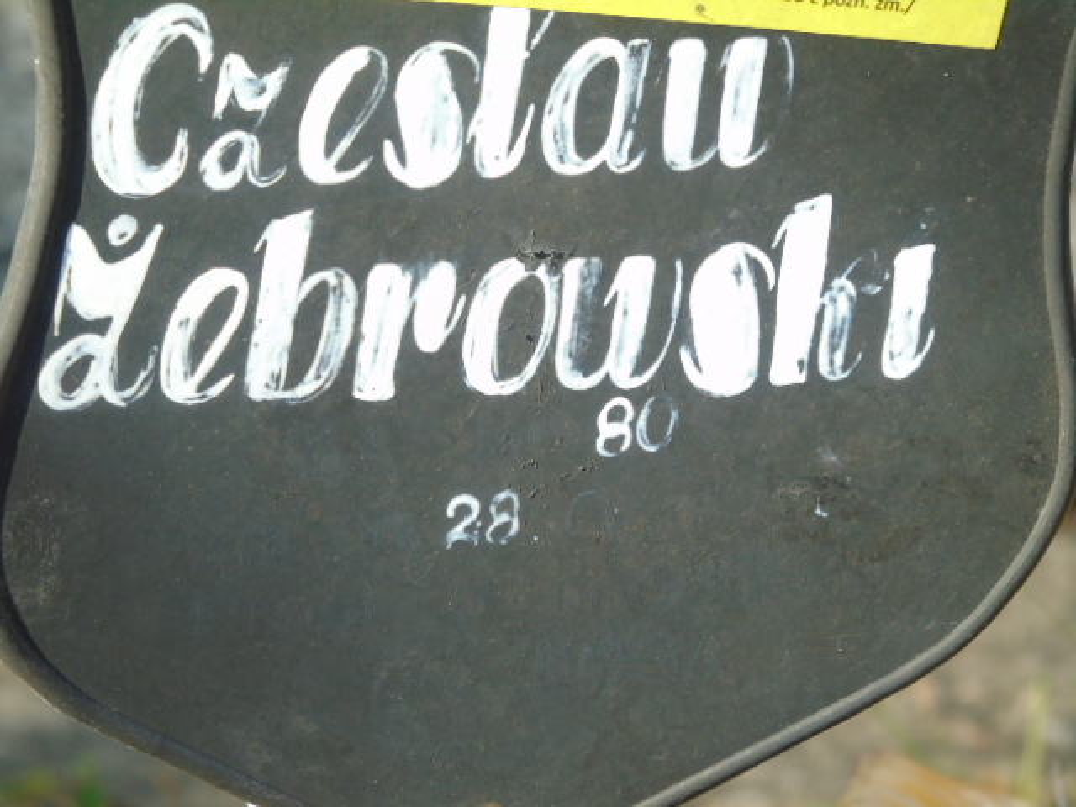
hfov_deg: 4.1
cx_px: 538
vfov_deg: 3.1
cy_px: 404
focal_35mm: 478
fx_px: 14858
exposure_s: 1/125
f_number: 5.5
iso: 160
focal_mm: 85
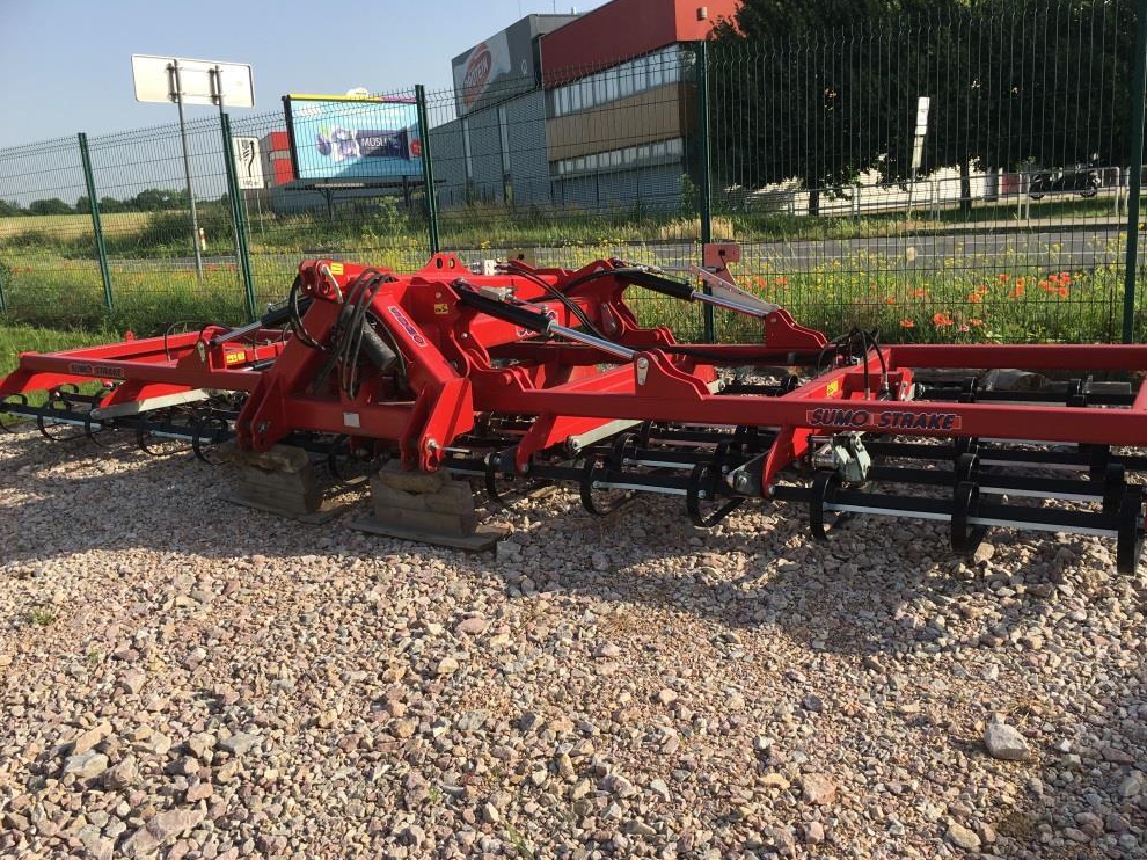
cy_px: 433
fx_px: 994
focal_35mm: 30
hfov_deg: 60.0
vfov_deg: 46.8
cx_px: 564
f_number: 2.2
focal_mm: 4.15
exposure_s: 1/974
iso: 25
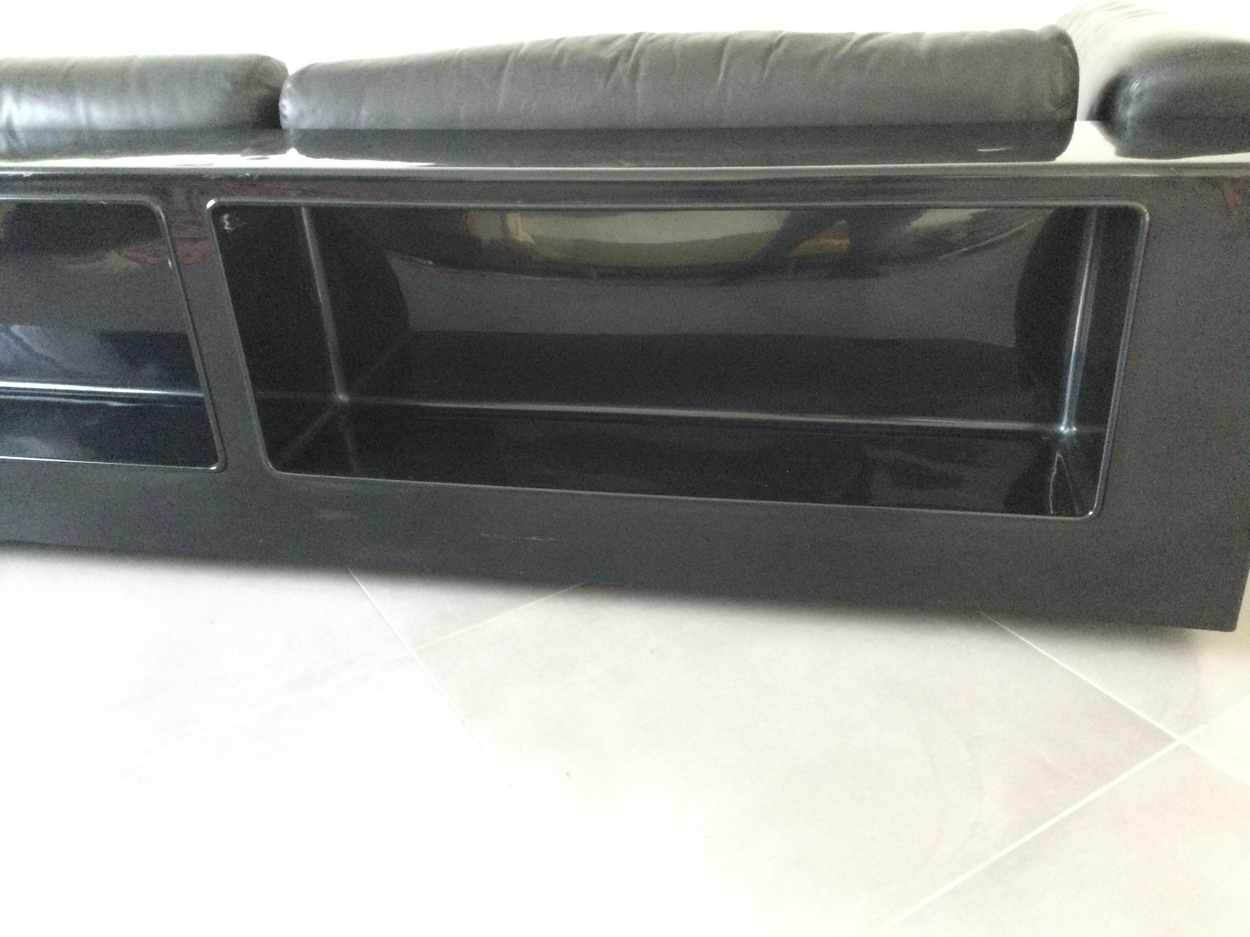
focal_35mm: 31
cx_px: 625
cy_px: 468
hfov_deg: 58.4
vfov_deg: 45.4
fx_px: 1119
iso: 500
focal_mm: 3.3
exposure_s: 1/17
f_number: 2.4
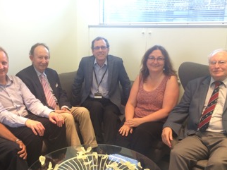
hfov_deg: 45.4
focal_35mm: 41
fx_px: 269
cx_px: 86
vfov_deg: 35.0
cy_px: 99
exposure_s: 1/33
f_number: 2.2
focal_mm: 4.12
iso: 80
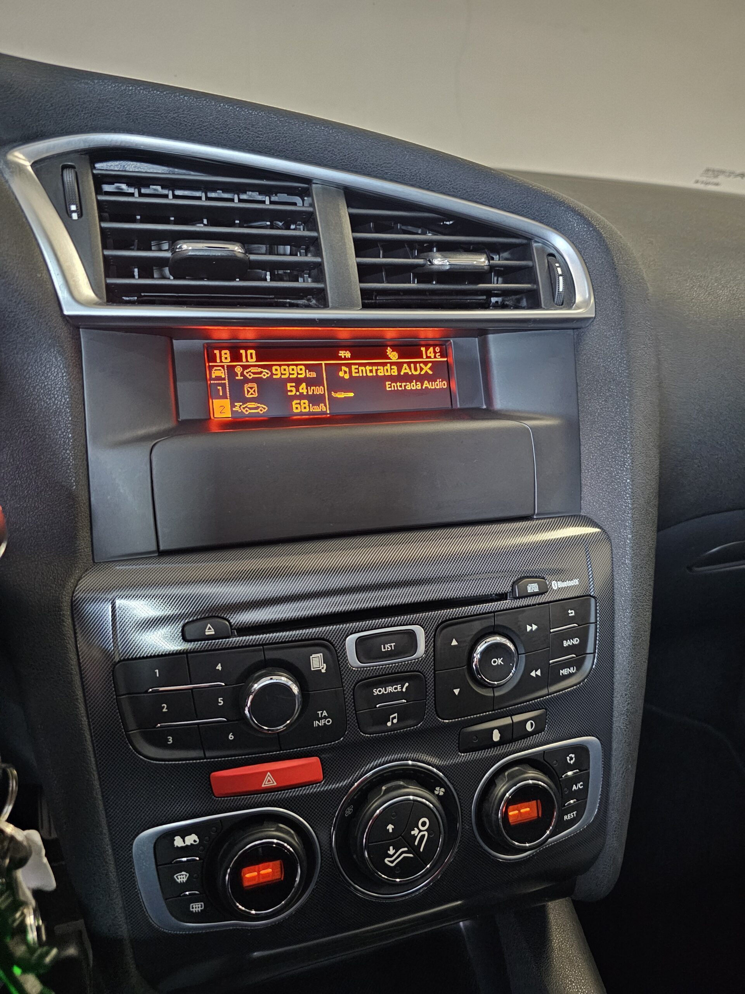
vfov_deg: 73.9
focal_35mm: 23
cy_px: 497
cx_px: 372
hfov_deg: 58.9
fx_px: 660
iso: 1000
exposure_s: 1/25
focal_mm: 6.3
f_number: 1.7
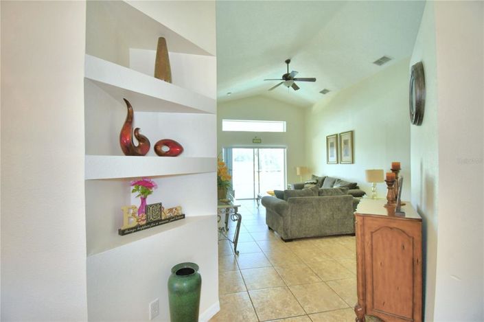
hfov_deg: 100.4
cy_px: 161
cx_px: 242
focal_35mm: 15
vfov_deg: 77.2
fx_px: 202
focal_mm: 10
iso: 200
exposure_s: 1/60
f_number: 4.5
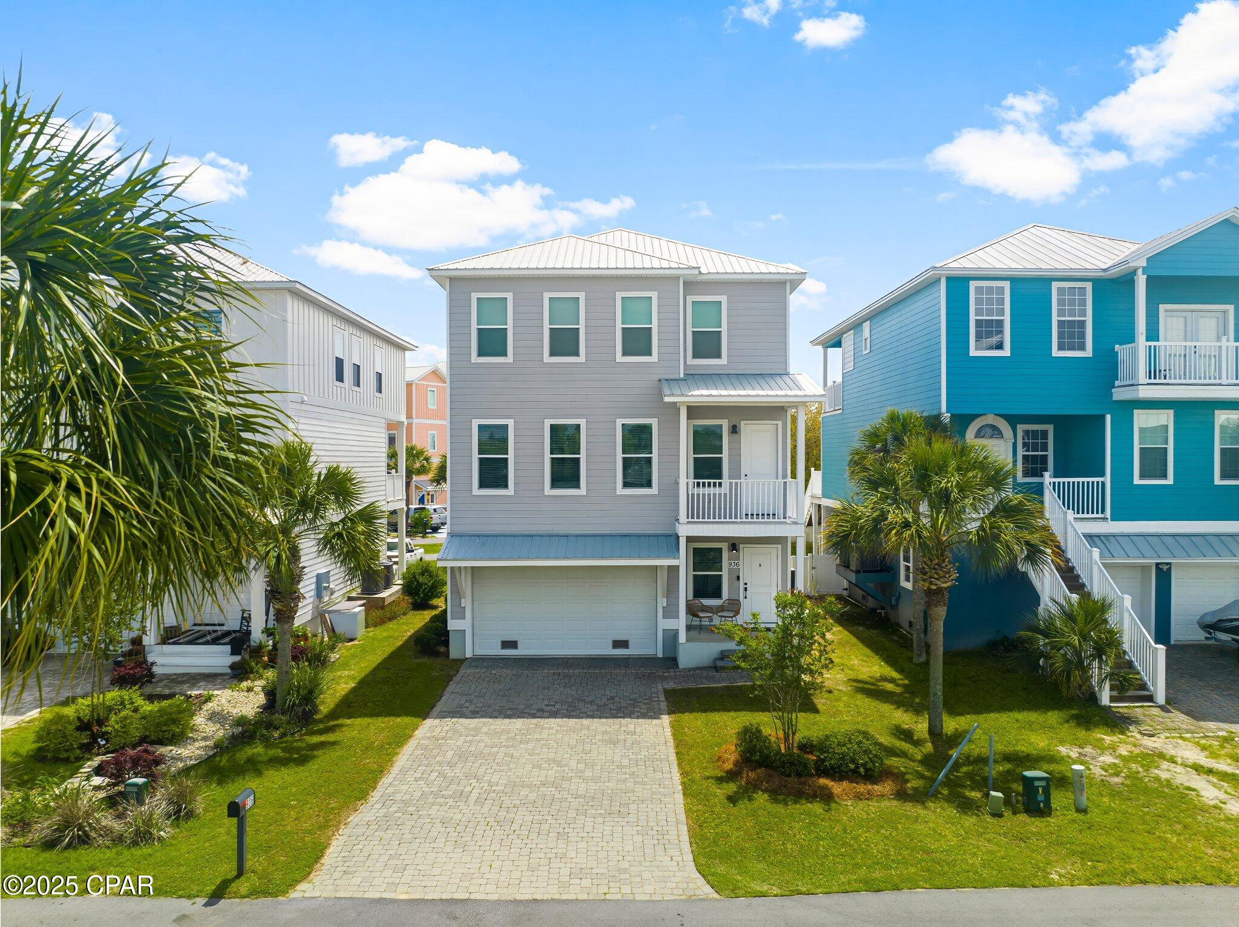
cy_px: 464
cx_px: 620
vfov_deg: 56.8
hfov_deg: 71.6
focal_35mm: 24
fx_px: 858
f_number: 2.8
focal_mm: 12.3
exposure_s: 1/800
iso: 140
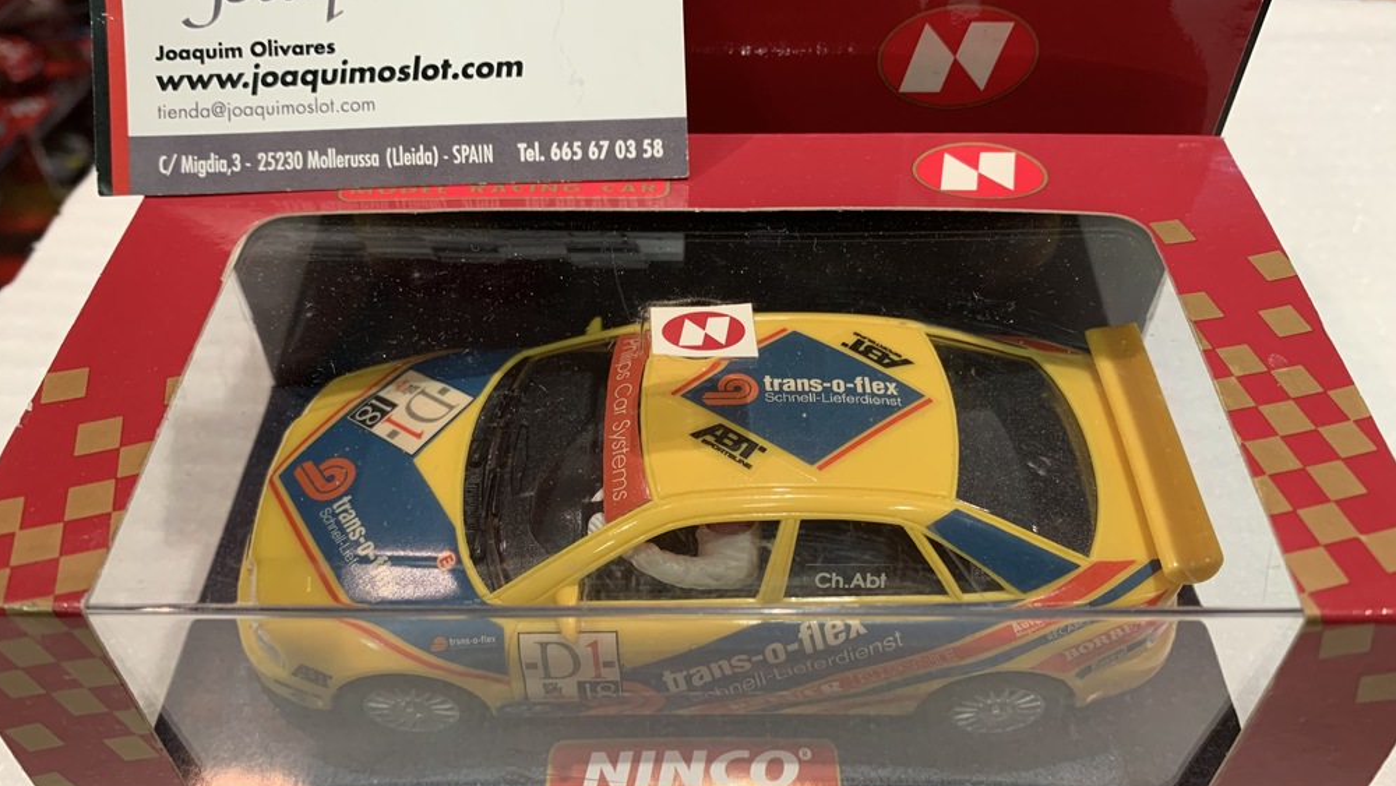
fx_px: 1074
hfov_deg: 66.1
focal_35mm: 29
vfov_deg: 40.2
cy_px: 420
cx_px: 705
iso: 100
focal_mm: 4.25
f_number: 1.8
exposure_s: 1/50
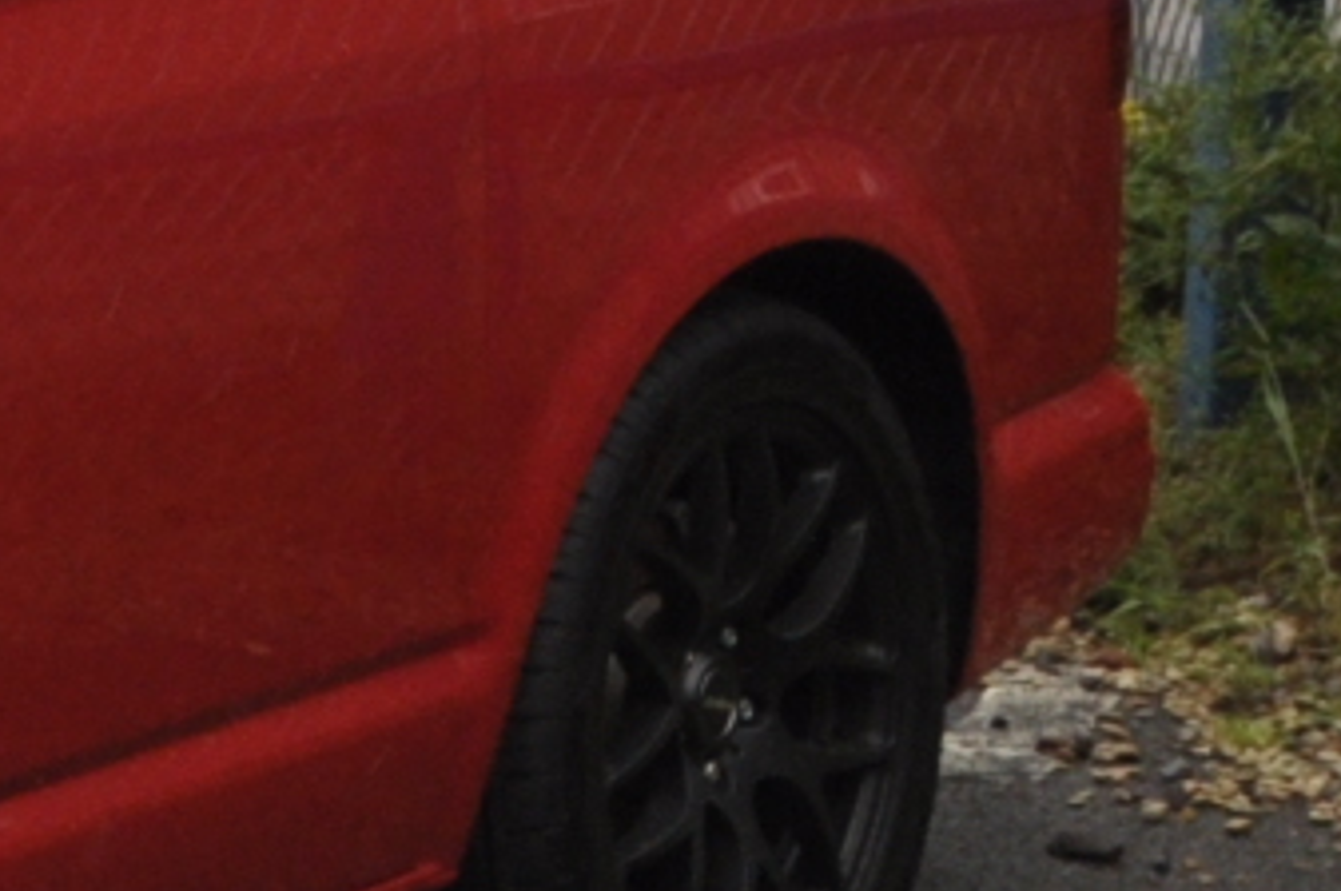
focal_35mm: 143
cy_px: -203
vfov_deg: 9.4
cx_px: -2177
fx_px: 5328
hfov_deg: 11.2
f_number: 11
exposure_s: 1/500
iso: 400
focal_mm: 15
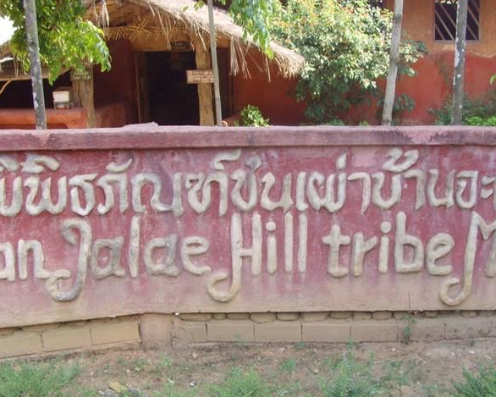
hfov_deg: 35.9
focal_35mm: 52
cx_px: 286
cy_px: 240
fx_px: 763
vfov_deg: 29.1
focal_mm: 6.6
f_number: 3.5
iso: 80
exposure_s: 1/90
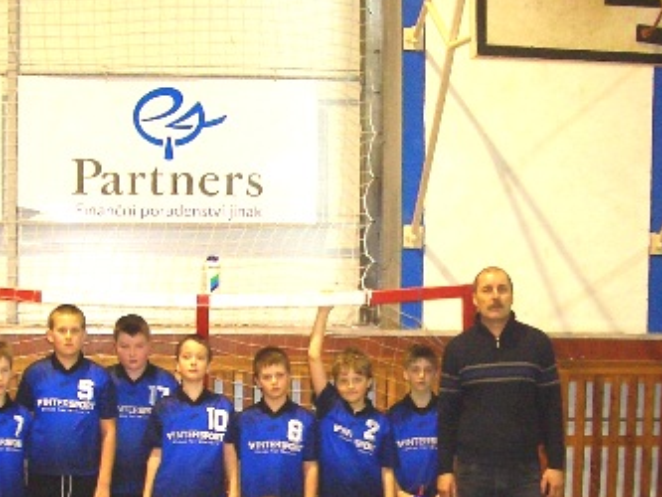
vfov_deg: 22.9
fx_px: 1205
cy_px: 419
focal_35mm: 63
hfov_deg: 30.2
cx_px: 167
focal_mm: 5.8
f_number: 2.6
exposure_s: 1/40
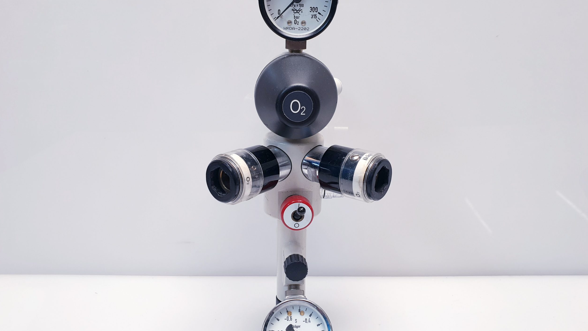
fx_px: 452
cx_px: 293
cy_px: 170
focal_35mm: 29
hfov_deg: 66.1
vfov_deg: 40.2
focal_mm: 4.3
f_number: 2.4
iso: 64
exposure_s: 1/50
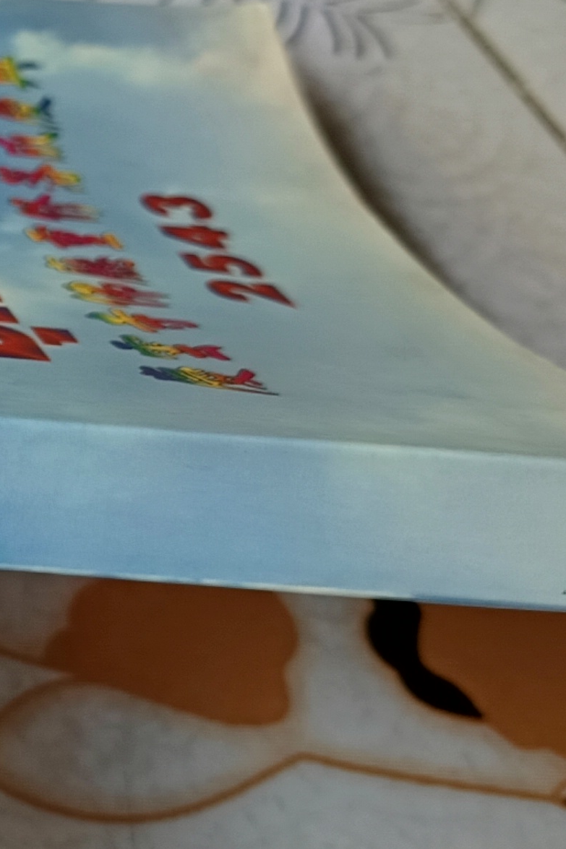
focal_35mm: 85
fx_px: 2005
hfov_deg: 14.2
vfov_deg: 23.8
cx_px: -455
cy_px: 266
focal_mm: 5.31
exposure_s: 1/50
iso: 86
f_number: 1.7
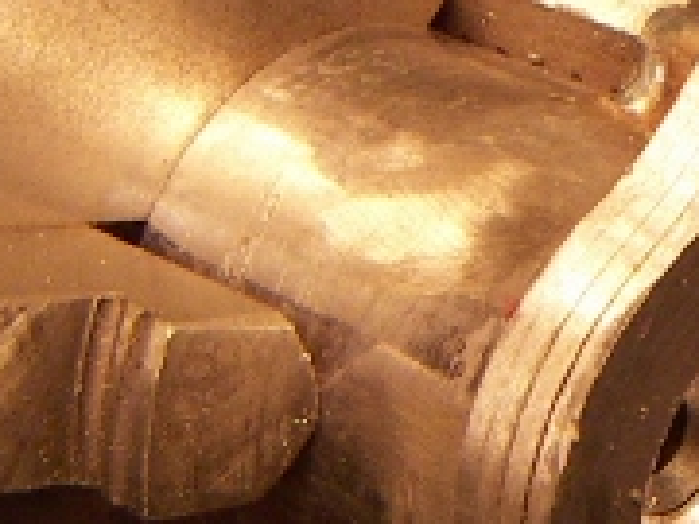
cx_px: 726
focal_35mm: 128
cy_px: 404
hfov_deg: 15.1
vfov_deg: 11.5
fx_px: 2585
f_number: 2.8
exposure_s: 1/50
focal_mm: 4.7
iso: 125
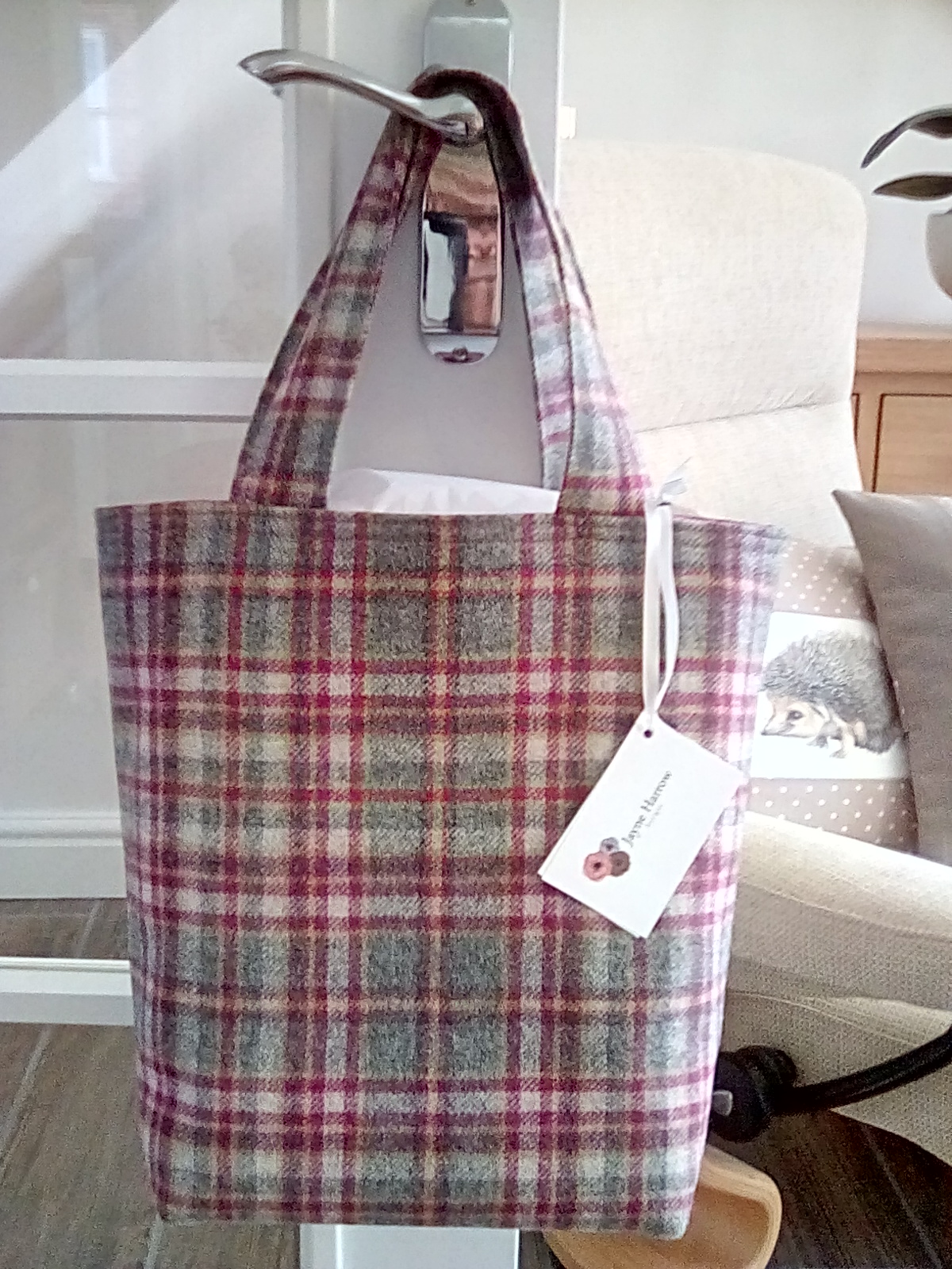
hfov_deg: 36.8
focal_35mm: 39
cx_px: 476
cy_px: 634
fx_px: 1430
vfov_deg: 47.9
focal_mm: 3.1
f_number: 2.8
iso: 243
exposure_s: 1/30
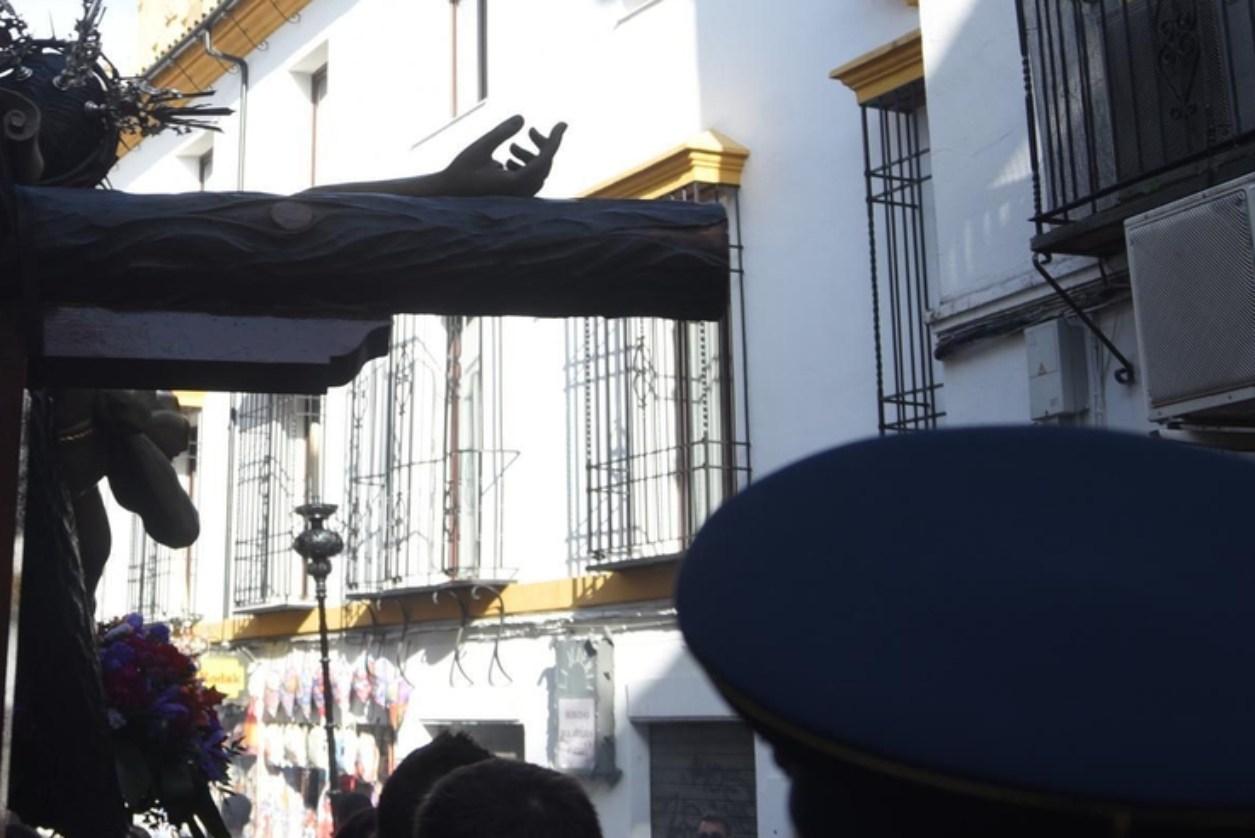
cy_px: -20
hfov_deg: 30.9
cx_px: 201
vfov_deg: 20.8
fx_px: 2197
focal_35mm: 63
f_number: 6.3
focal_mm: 29
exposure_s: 1/160
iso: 100
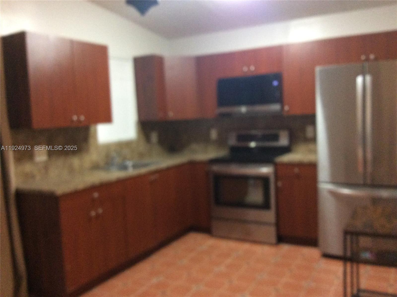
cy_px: 148
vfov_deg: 44.0
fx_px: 366
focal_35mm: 32
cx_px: 198
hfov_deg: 56.9
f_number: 2.4
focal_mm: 3.3
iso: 250
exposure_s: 1/17
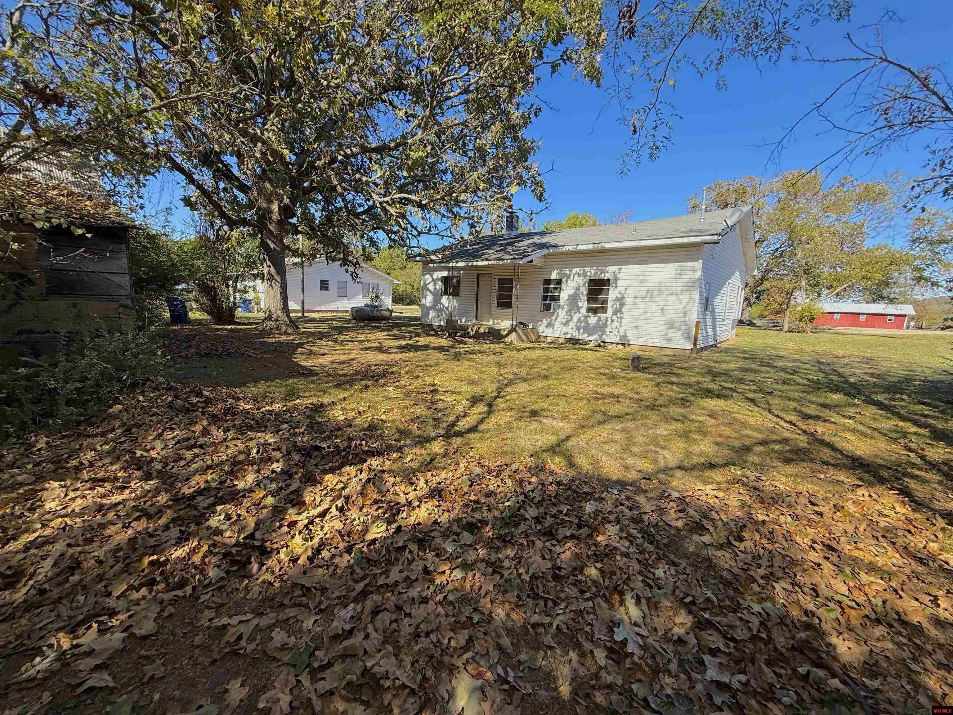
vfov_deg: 85.7
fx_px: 385
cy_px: 358
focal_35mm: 14
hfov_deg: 102.1
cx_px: 476
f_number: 2.2
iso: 64
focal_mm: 2.22
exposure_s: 1/1087
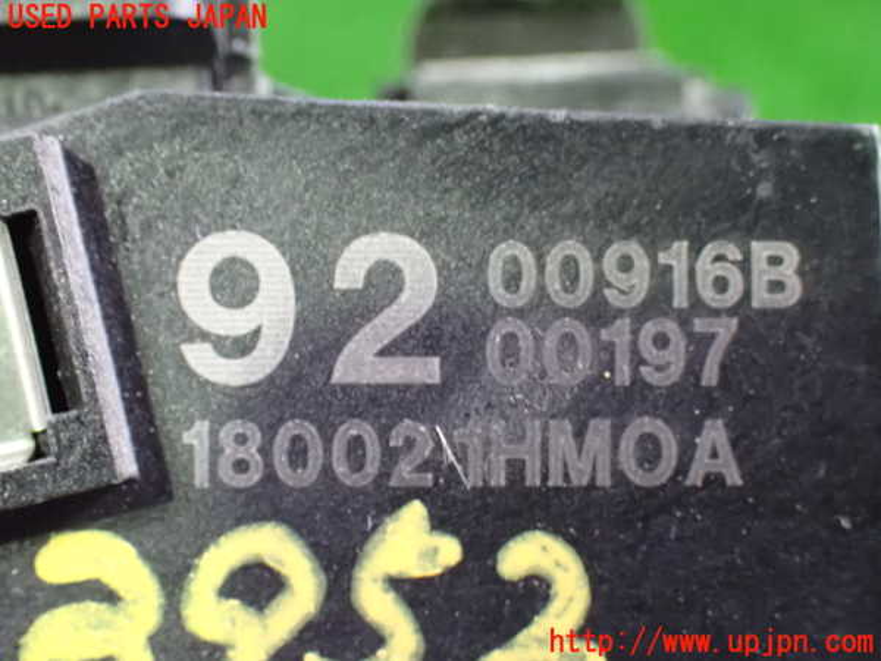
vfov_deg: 25.2
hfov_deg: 33.2
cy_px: 330
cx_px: 440
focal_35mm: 58
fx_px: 1476
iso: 1600
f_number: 3.5
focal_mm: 10.35
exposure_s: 1/15
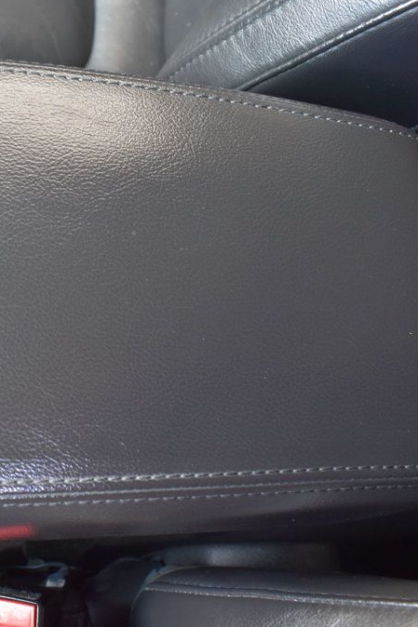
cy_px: 314
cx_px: 43
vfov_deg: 47.4
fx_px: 714
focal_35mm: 41
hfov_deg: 31.1
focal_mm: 18
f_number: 6.3
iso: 720
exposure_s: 1/15
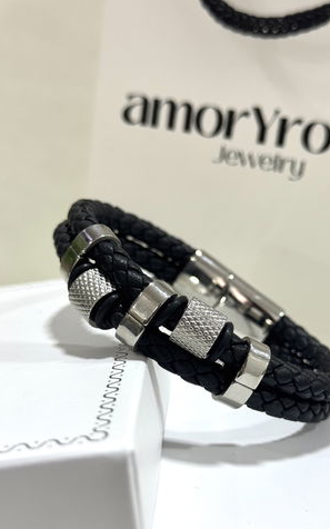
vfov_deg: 35.7
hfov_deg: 22.7
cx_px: 193
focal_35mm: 57
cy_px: 285
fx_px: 821
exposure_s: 1/50
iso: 100
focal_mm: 6.76
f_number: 1.78
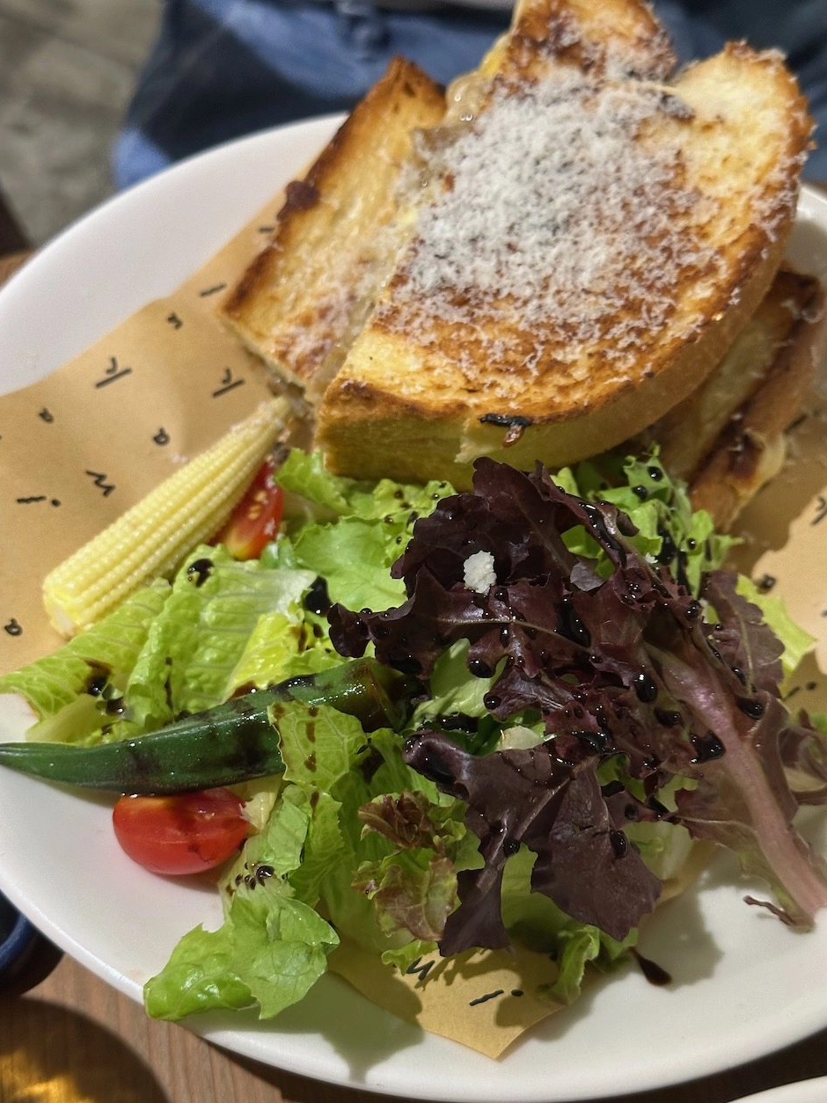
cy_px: 542
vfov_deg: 38.9
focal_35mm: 49
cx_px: 421
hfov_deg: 29.7
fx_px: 1561
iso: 400
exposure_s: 1/40
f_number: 1.8
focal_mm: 6.9
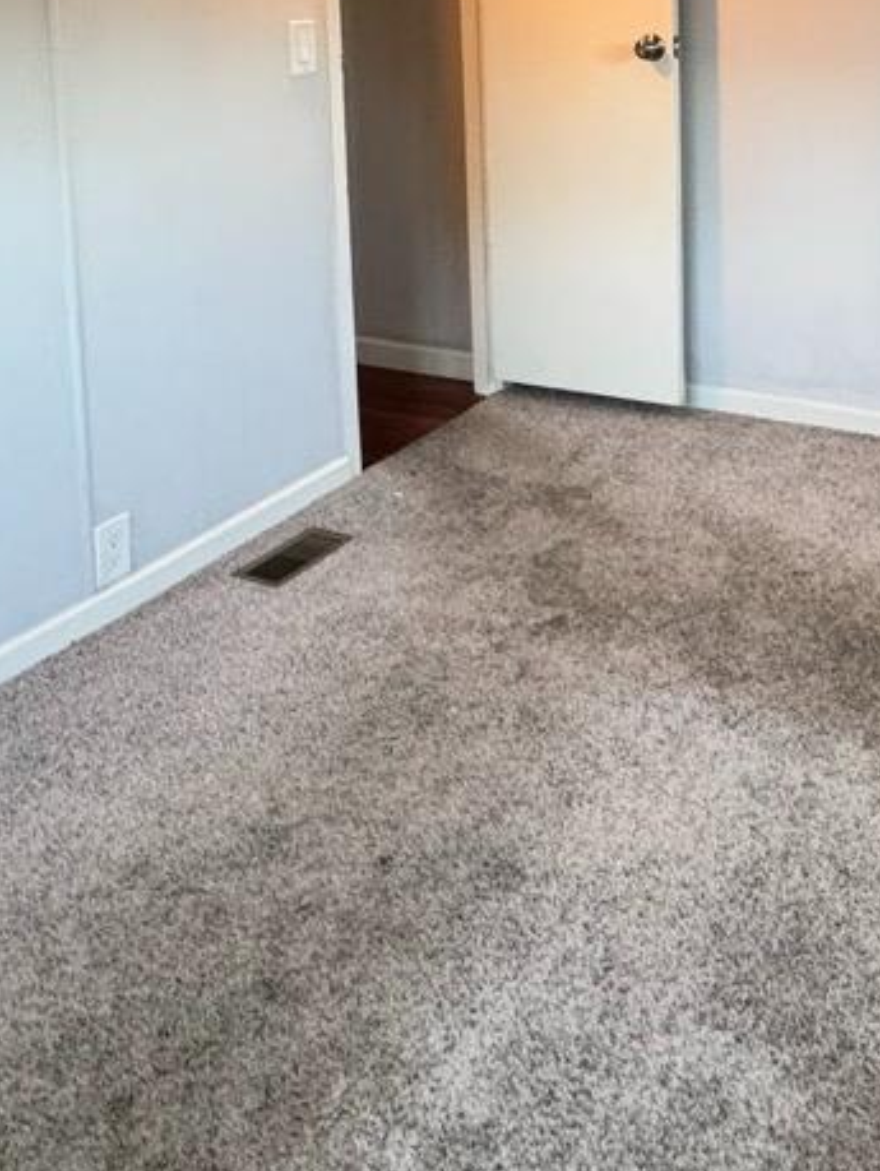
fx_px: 1320
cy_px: 41
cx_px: 793
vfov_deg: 42.3
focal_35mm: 39
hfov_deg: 34.8
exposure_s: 1/60
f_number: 2.2
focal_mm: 2.22
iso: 500
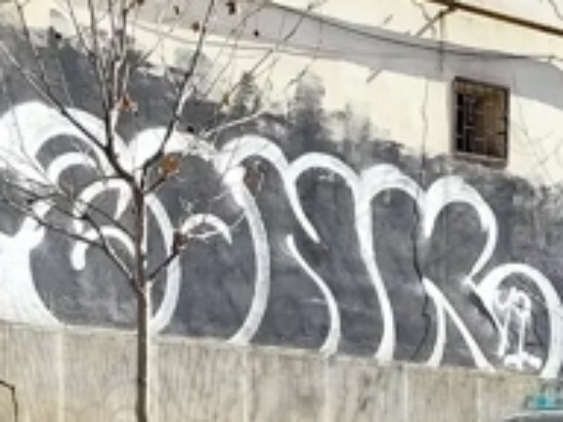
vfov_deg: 10.5
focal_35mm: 120
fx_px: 1952
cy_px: 1040
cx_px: 730
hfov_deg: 15.6
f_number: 1.65
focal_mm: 6.19
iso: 50
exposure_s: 1/552
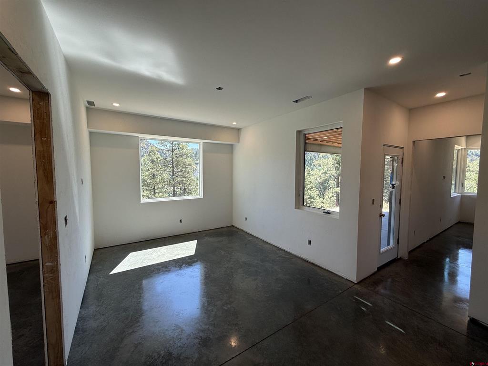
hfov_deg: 102.1
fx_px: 197
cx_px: 244
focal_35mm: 14
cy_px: 183
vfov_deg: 85.7
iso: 64
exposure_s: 1/290
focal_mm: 2.22
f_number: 2.2
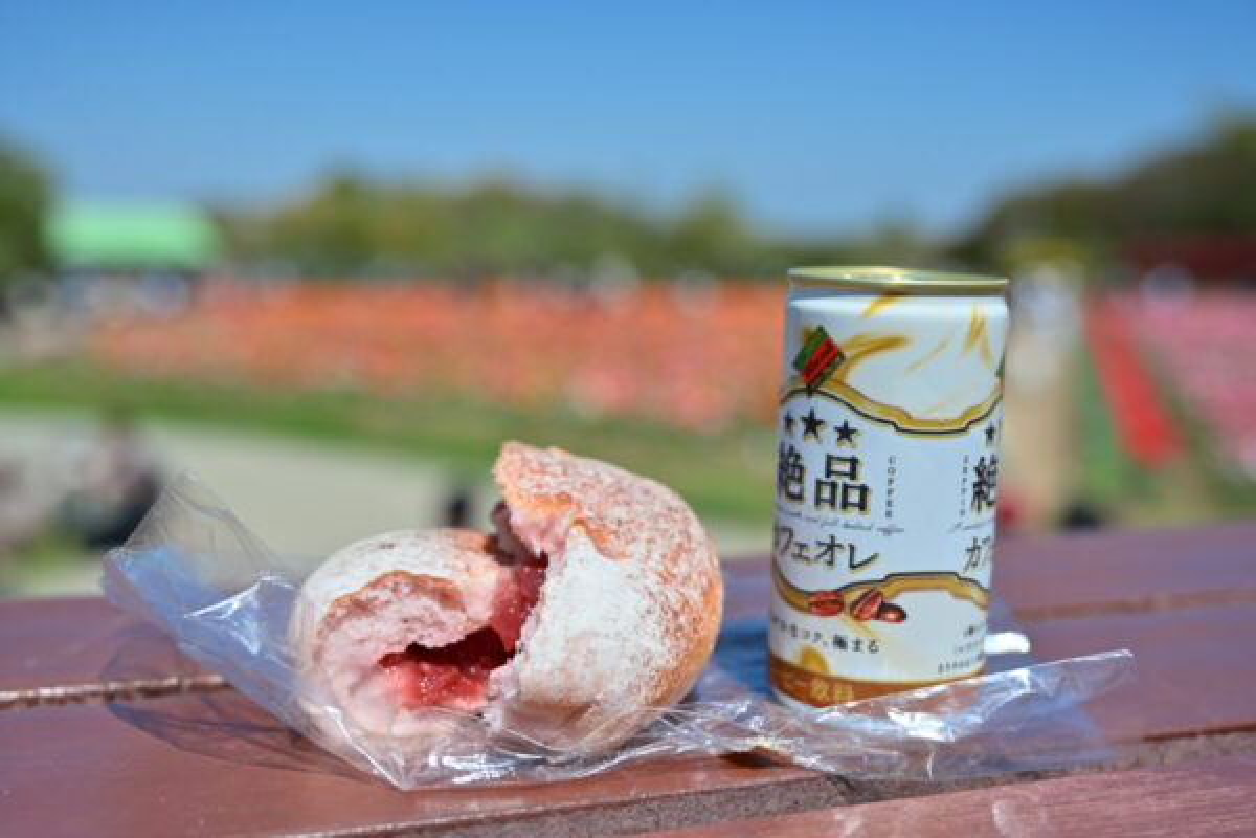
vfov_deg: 31.2
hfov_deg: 45.4
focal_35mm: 43
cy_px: 419
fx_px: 1500
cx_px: 628
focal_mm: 43
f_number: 4
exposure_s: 1/4000
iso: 100
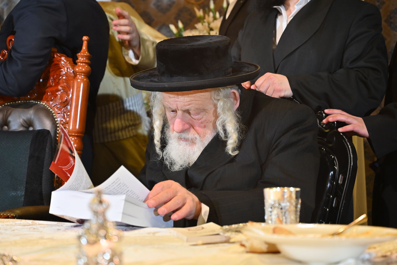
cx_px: 202
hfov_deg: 27.7
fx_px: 805
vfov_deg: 18.7
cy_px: 128
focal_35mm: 73
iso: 1250
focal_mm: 70
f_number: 5
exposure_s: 1/200
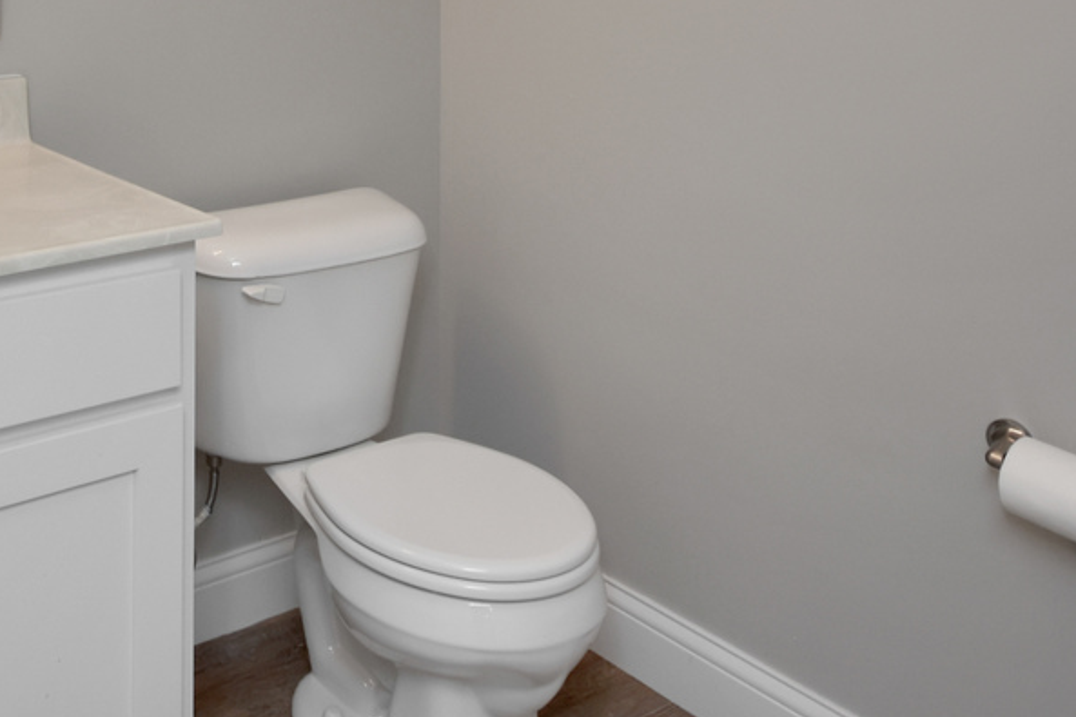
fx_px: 1225
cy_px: -100
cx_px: 152
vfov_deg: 29.0
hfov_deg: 44.1
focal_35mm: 41
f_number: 4
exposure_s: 1/60
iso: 360
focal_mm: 10
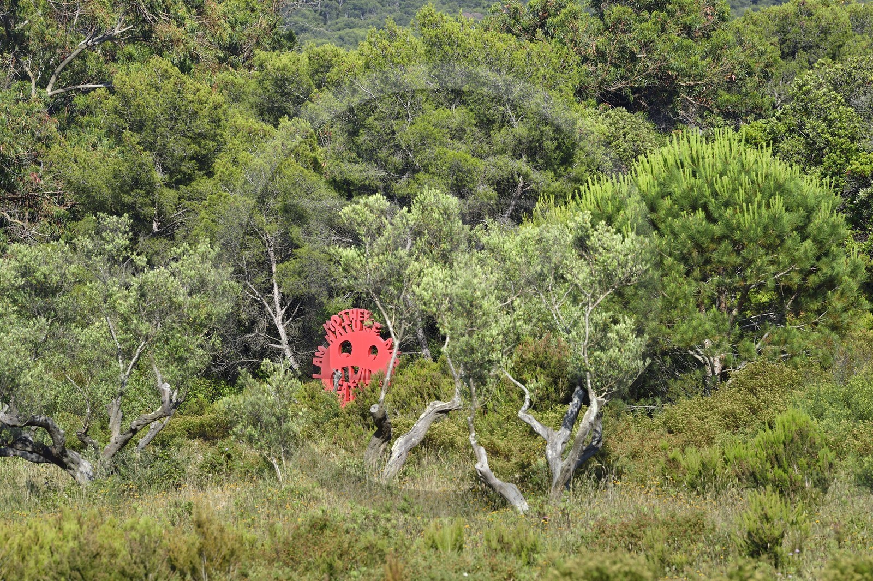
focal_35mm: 200
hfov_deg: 10.3
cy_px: 290
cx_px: 436
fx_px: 4847
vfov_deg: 6.9
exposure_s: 1/400
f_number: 8
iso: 200
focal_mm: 200
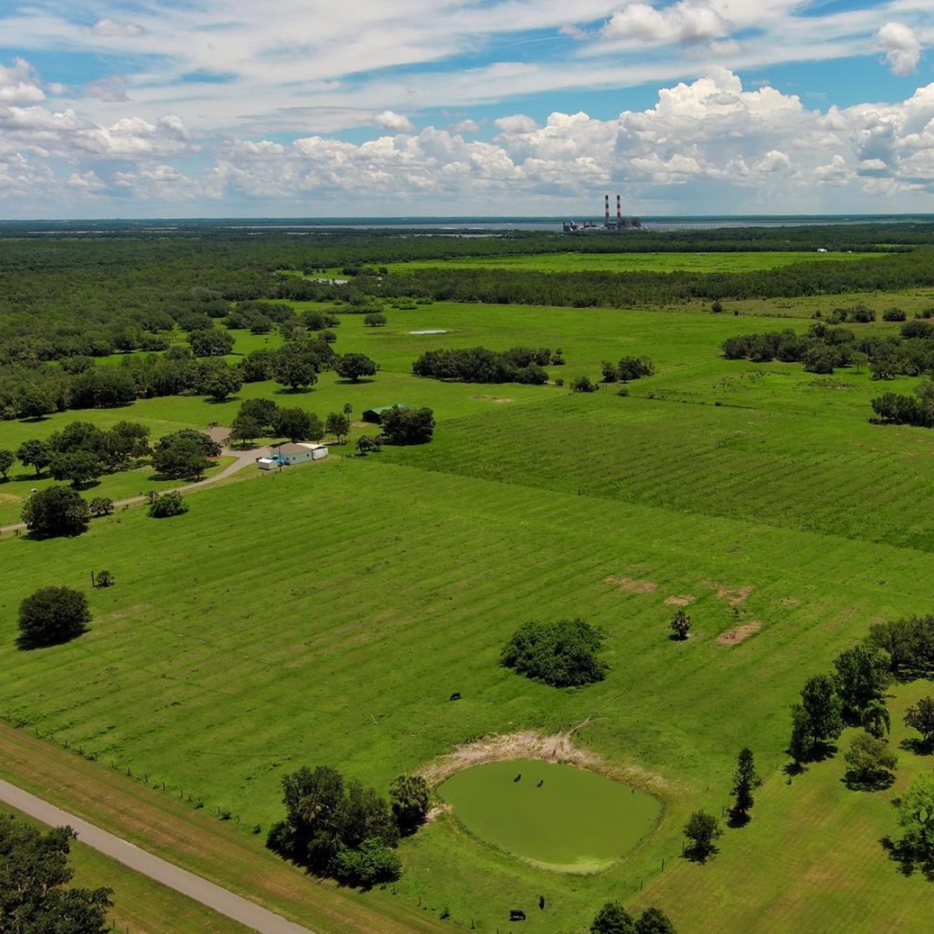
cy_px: 459
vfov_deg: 43.9
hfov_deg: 42.4
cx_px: 709
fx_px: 1160
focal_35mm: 38
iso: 100
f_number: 9
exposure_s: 1/320
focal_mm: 10.57
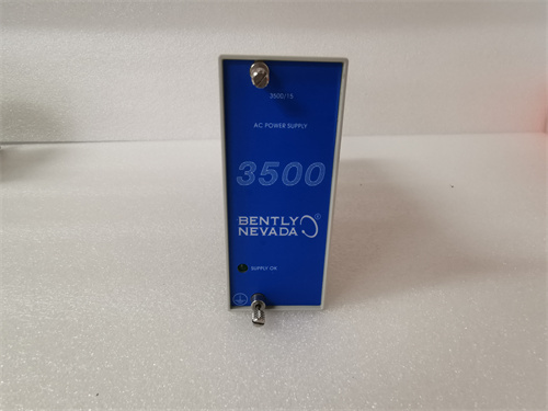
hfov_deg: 79.0
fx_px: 332
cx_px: 274
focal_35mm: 21
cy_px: 206
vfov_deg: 63.4
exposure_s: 1/36
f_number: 2.2
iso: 200
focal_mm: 3.95
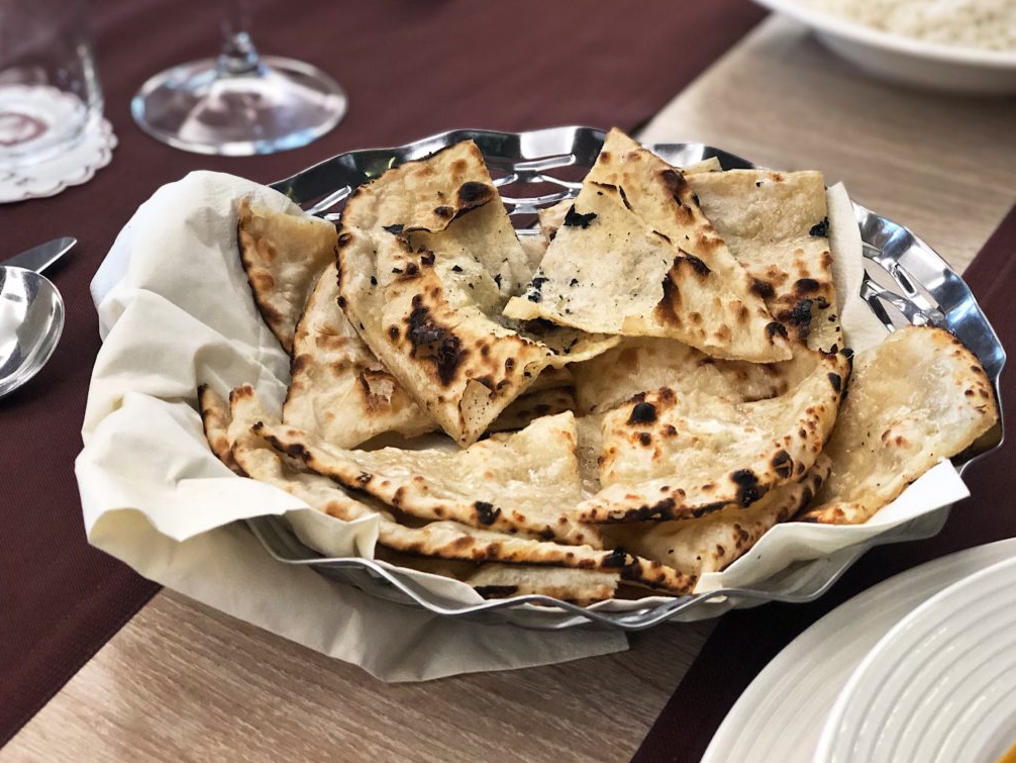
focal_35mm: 58
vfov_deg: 25.2
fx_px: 1703
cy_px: 377
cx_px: 513
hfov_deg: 33.2
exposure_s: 1/33
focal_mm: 6.6
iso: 320
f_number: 2.8
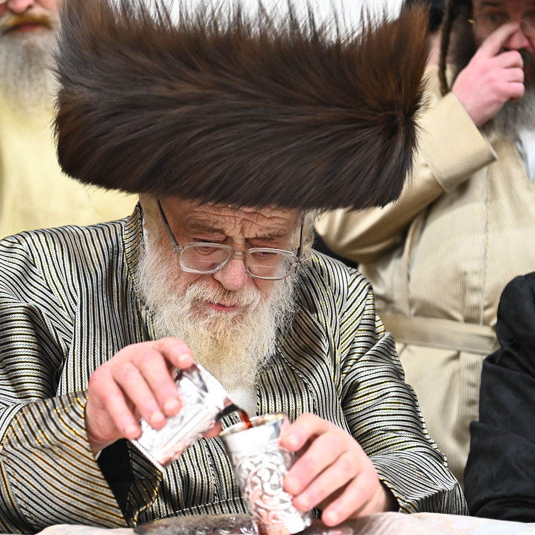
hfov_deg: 22.2
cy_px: 279
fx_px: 1364
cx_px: 209
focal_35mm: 78
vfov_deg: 22.2
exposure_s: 1/200
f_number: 4
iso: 2500
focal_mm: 58
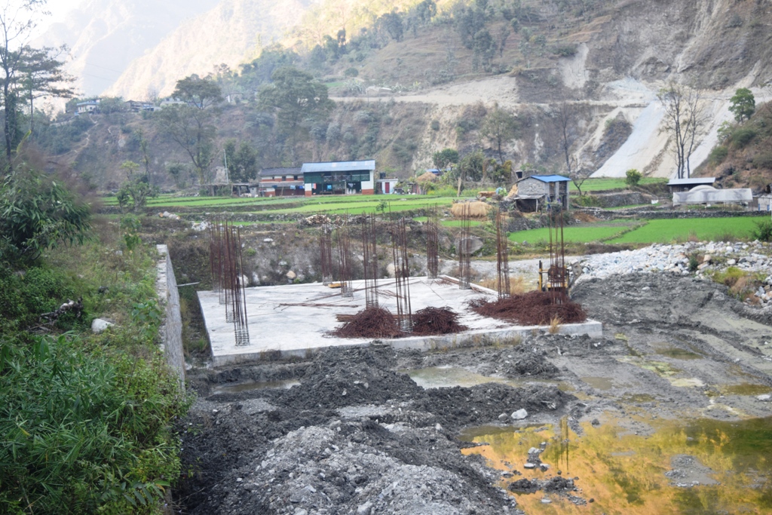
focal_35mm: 45
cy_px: 258
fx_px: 965
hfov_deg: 43.6
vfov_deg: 29.9
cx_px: 386
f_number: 4.2
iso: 100
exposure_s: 1/60
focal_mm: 30
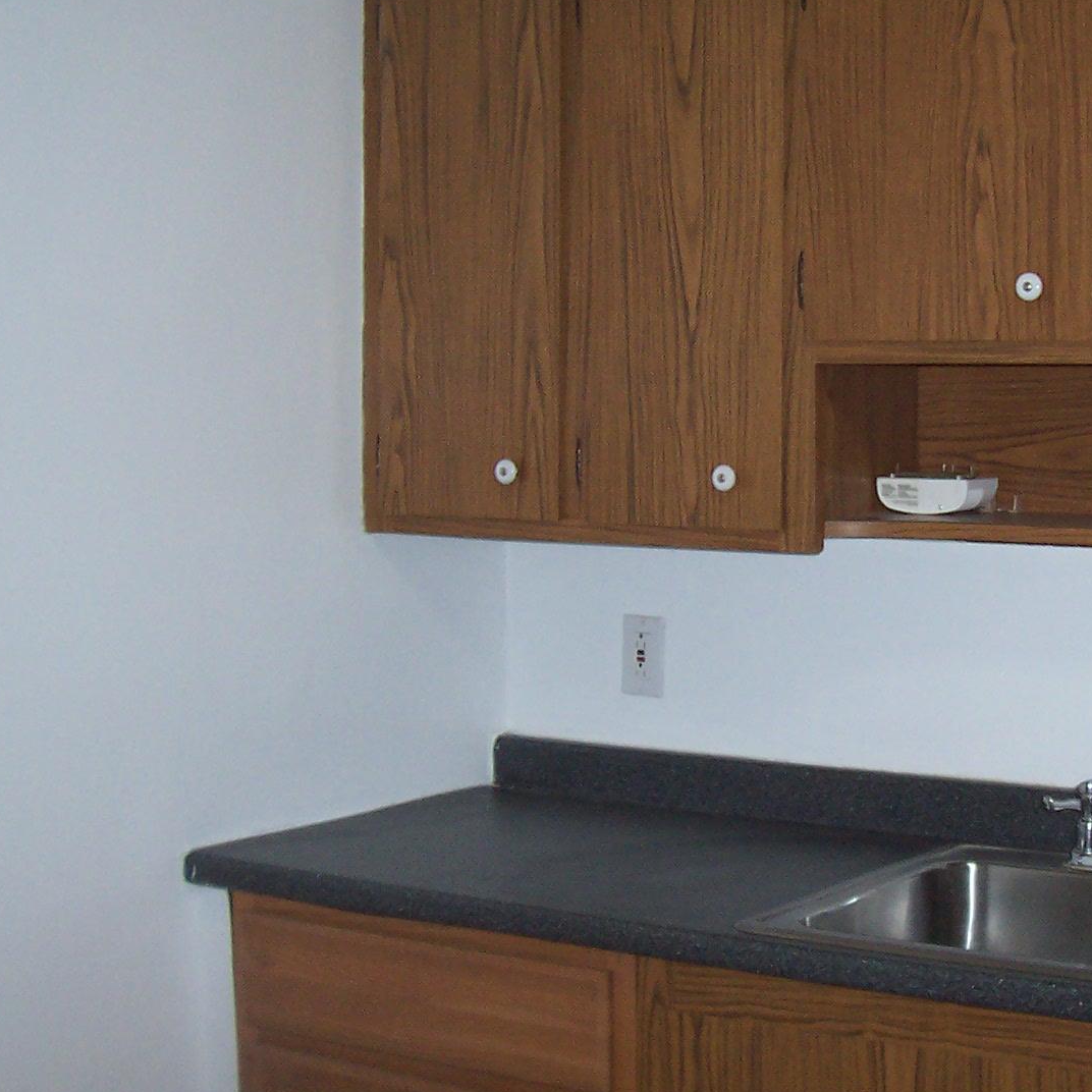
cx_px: 910
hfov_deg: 27.1
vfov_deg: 27.7
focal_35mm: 62
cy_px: 586
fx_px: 2213
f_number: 2.8
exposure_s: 1/60
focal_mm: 5.6
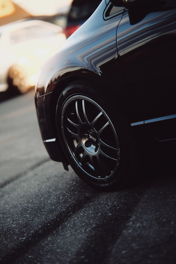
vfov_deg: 18.1
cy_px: 132
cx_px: 88
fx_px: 829
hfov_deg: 12.1
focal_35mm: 113
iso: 320
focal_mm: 75
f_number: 1.2
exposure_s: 1/1250
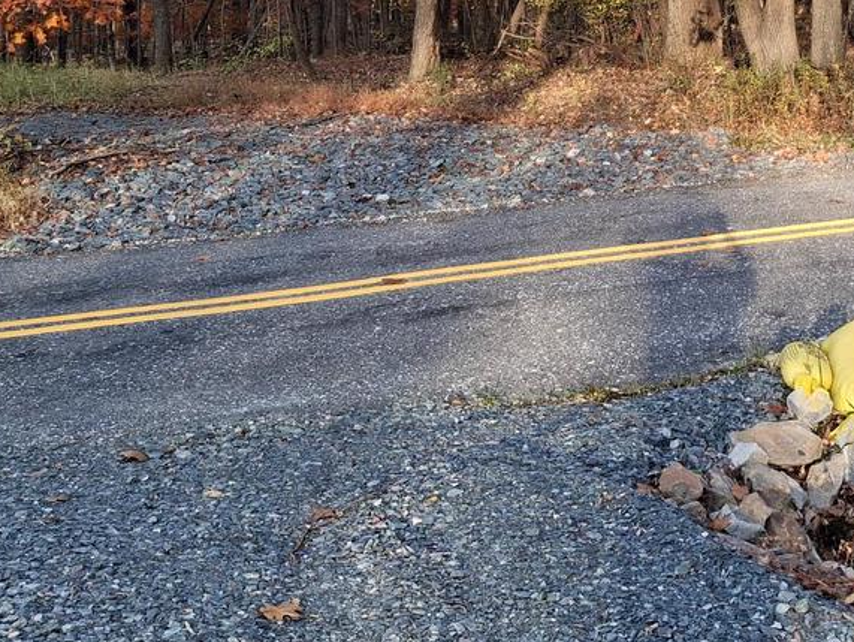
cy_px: -31
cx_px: 733
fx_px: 1555
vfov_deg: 22.2
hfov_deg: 29.7
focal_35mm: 63
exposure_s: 1/372
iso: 32
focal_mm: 4.69
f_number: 1.8
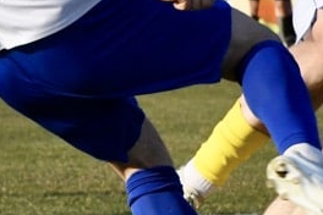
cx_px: 406
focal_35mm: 801
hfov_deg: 2.6
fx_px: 7186
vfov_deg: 1.7
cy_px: -103
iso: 2500
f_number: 13
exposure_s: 1/1600
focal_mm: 165
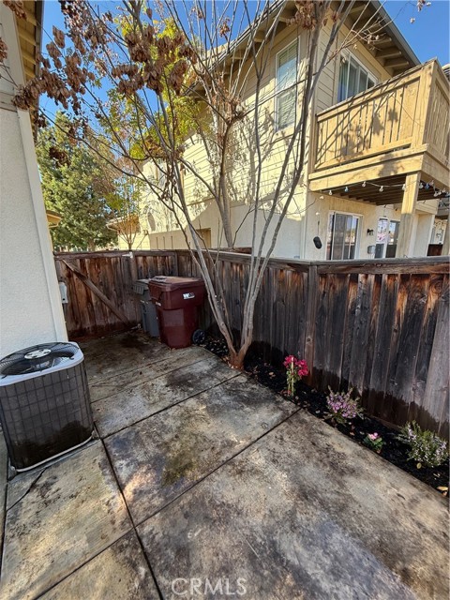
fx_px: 243
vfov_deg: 102.1
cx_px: 225
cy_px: 300
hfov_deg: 85.7
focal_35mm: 14
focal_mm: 2.22
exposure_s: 1/281
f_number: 2.2
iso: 64
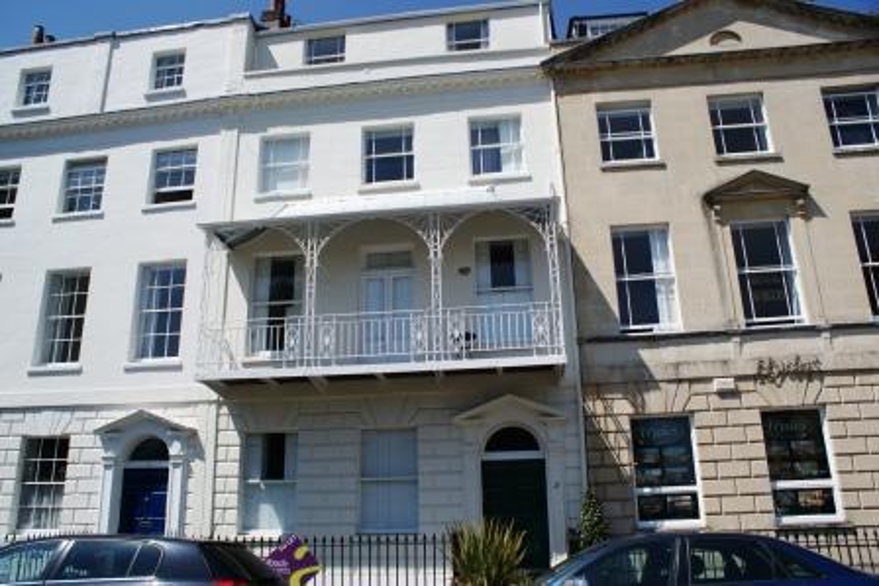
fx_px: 659
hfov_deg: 67.4
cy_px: 293
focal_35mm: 27
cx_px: 440
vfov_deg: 48.0
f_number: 5.6
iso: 100
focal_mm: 18
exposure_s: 1/640
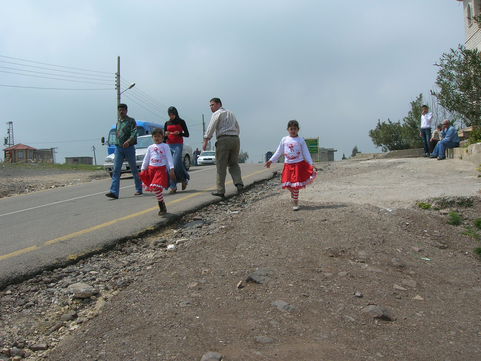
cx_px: 240
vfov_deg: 41.8
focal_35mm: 34
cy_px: 180
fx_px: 472
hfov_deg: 54.0
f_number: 4.9
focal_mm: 5.7
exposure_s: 1/687
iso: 50
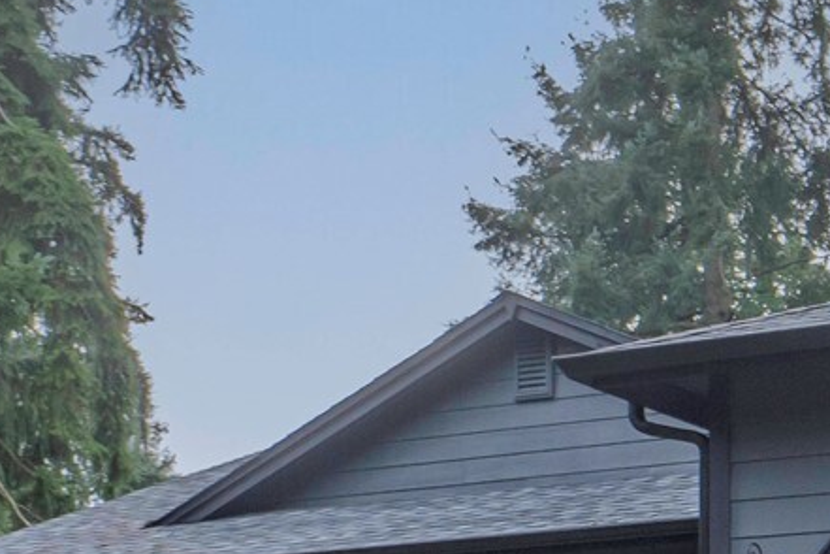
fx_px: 2398
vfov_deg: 12.7
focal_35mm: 104
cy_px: 764
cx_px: 1119
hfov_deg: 18.1
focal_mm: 18
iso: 500
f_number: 9
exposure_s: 1/125
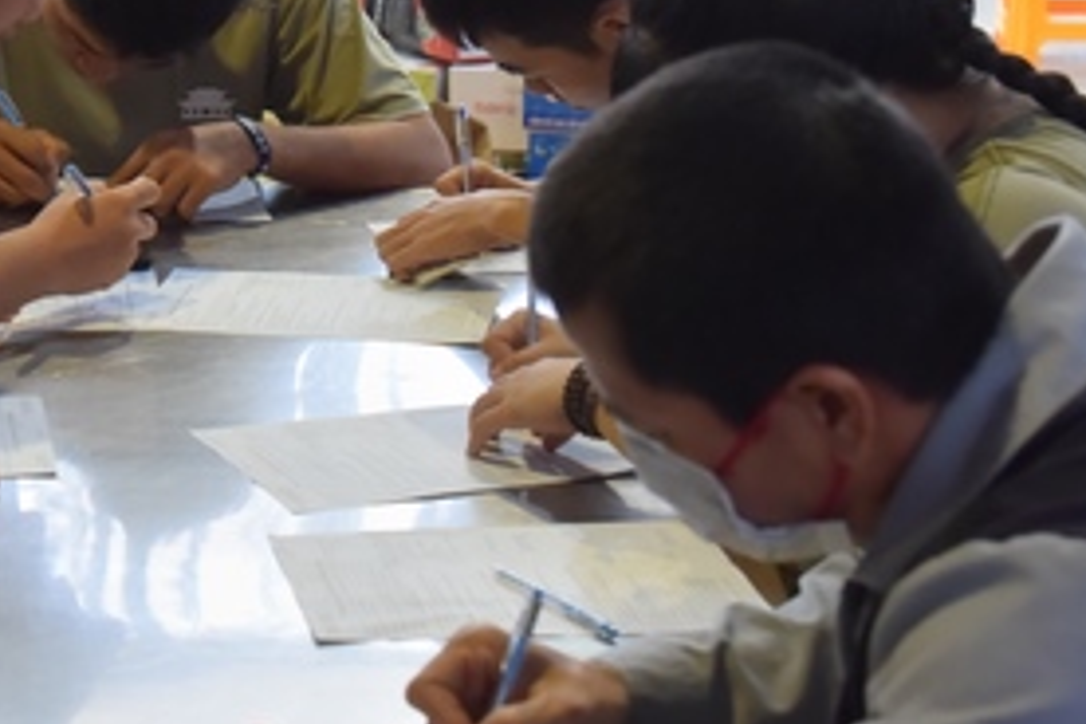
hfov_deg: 17.8
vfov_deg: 12.0
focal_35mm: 113
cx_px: 63
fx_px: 3409
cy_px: 75
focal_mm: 48
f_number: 5
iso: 2500
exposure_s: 1/80
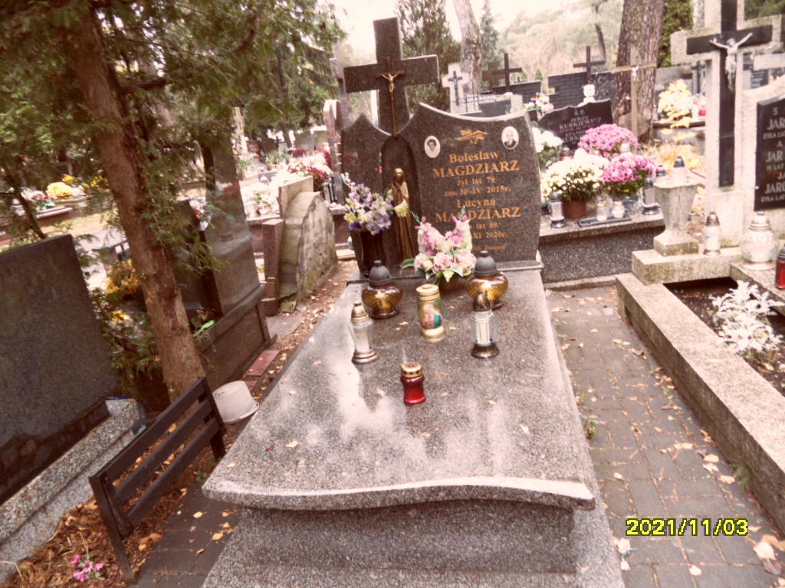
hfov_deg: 71.6
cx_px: 392
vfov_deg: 56.8
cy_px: 294
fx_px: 544
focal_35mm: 24
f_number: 3.2
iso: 100
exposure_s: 1/30
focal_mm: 3.9
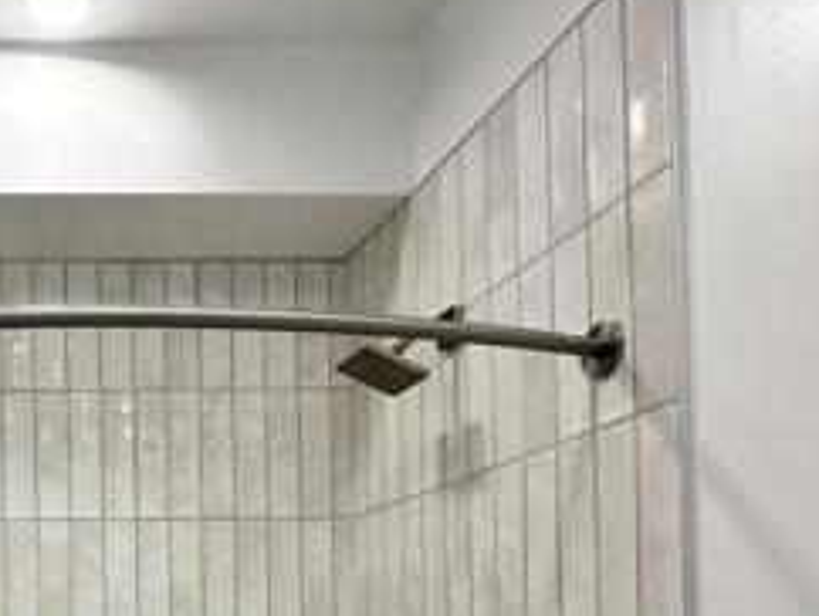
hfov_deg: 42.6
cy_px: 657
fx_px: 876
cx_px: -14
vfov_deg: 34.2
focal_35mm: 37
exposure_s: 1/120
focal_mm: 2.22
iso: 125
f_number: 2.2
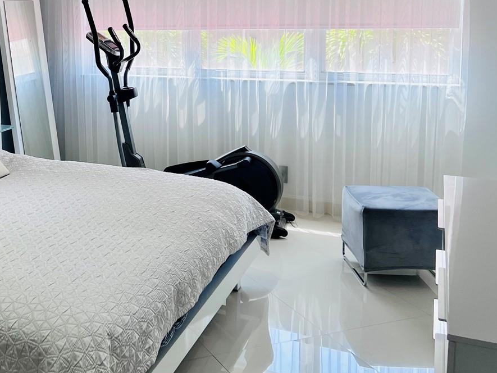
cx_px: 72
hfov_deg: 38.3
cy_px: 83
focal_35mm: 47
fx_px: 675
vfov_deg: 30.3
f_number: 1.5
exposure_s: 1/163
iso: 40
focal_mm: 5.7
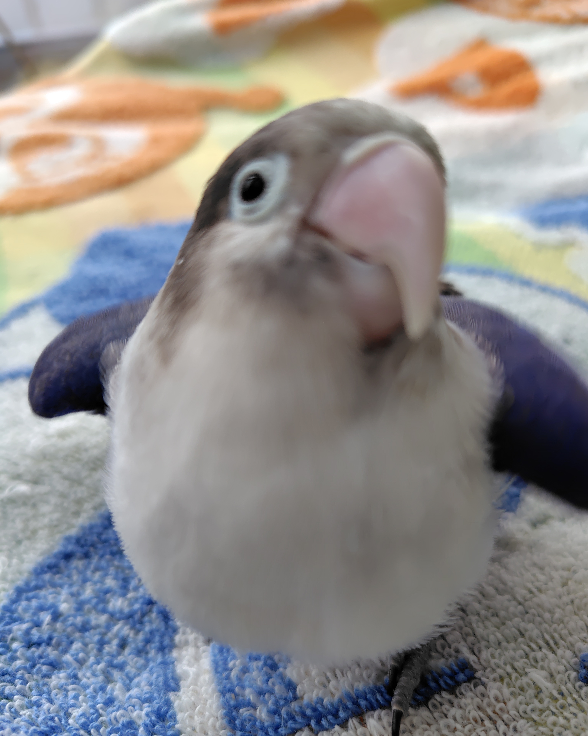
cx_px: 294
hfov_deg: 58.8
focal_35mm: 24
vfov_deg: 70.2
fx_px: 522
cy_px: 390
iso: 66
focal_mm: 5.6
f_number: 1.9
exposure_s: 1/100
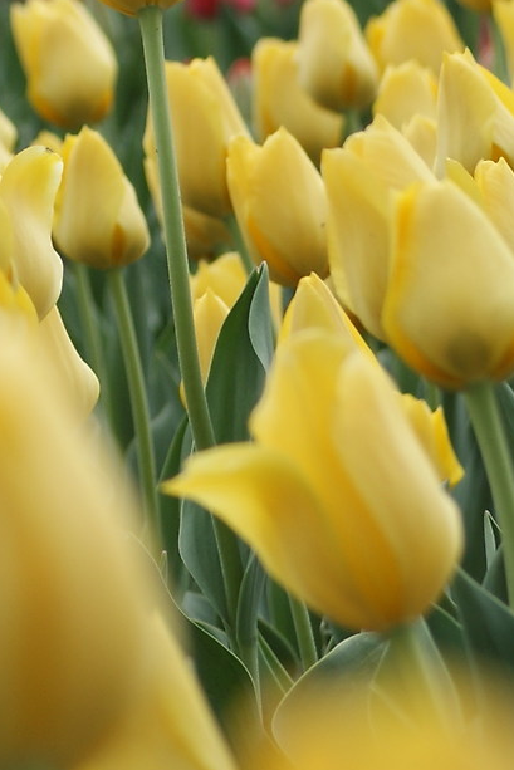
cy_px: 160
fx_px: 9438
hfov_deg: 3.1
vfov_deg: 4.7
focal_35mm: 441
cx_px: -173
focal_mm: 75
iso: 100
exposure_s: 1/250
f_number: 6.3
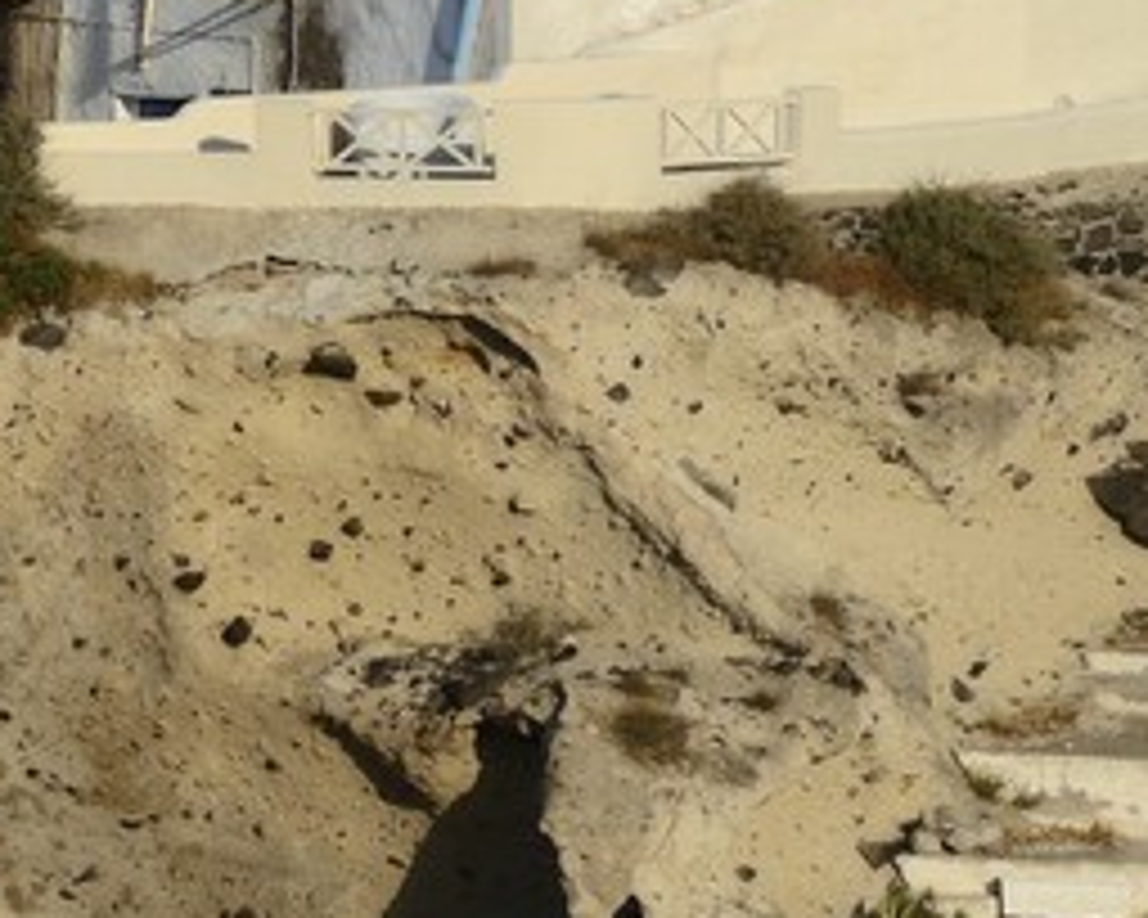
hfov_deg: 1.6
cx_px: -2440
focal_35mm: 1178
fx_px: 40024
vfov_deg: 1.3
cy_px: -392
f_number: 11
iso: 200
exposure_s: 1/320
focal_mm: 200
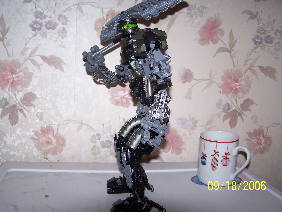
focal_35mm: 38
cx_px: 141
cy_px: 106
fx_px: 310
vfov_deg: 37.7
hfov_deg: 49.0
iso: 80
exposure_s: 1/60
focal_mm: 6.3
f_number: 2.8
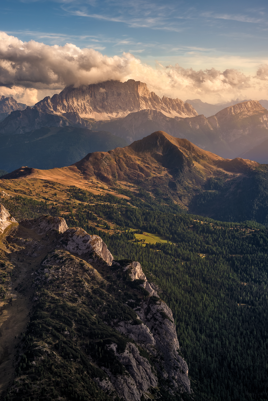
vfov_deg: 39.6
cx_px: 134
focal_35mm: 50
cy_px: 200
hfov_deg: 27.0
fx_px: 558
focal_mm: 50
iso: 100
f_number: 11
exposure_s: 1/200
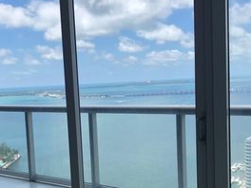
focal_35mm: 53
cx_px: 100
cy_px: 134
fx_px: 384
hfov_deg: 36.0
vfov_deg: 27.3
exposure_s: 1/1012
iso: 40
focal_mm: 3.99
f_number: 1.8
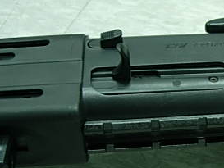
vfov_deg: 16.6
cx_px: 256
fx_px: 576
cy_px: 117
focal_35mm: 89
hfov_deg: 20.8
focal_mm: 7.8
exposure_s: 1/6.9
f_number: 2.8
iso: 64
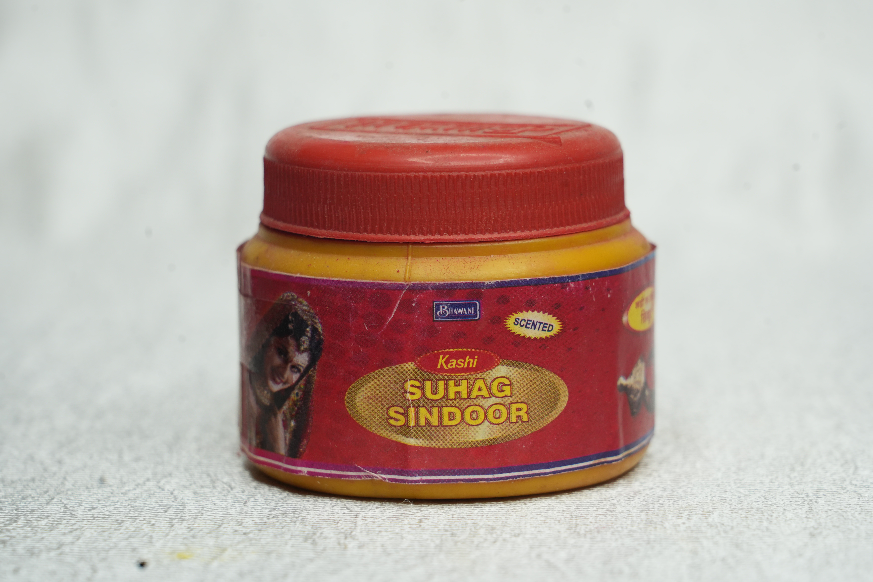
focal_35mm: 105
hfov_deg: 19.5
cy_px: 291
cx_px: 436
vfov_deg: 13.0
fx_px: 2546
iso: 1000
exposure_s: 1/125
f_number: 9
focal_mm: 105
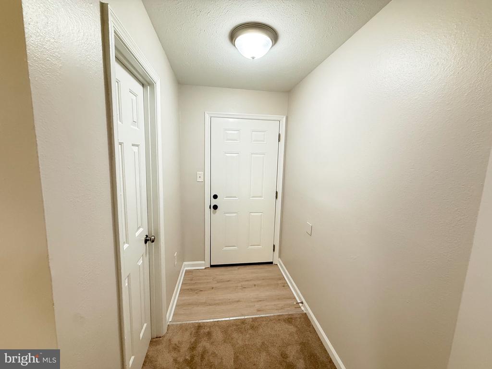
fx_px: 199
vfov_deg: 85.7
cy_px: 184
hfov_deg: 102.1
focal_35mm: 14
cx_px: 246
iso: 400
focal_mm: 2.22
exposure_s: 1/60
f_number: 2.2
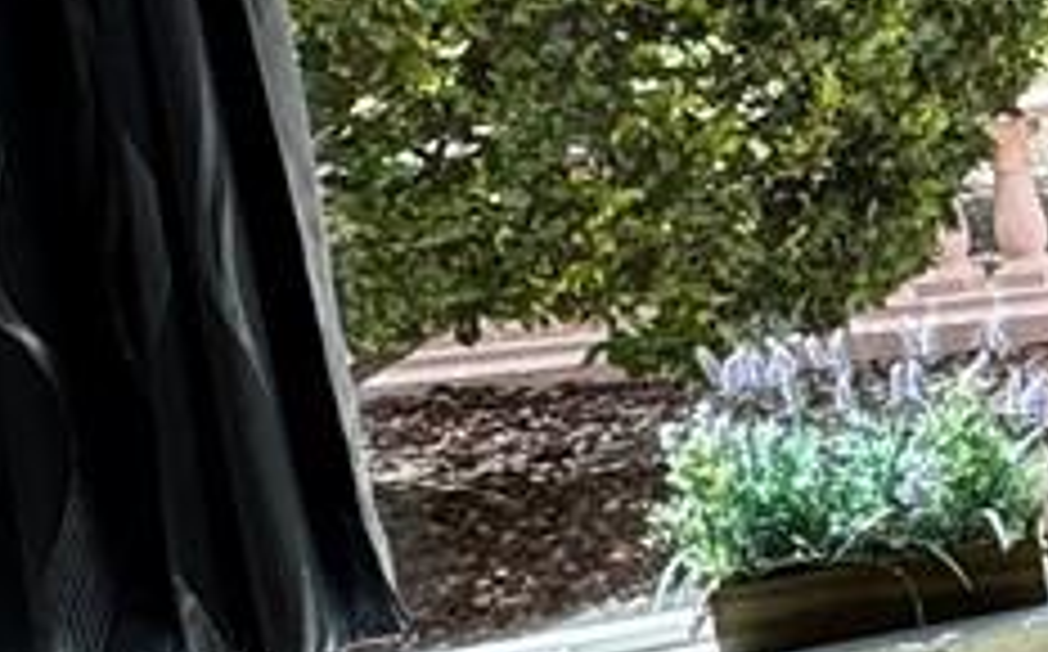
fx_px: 2910
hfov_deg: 14.4
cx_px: 2433
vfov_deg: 12.7
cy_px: 72
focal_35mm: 102
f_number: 2.2
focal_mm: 2.22
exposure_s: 1/397
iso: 40
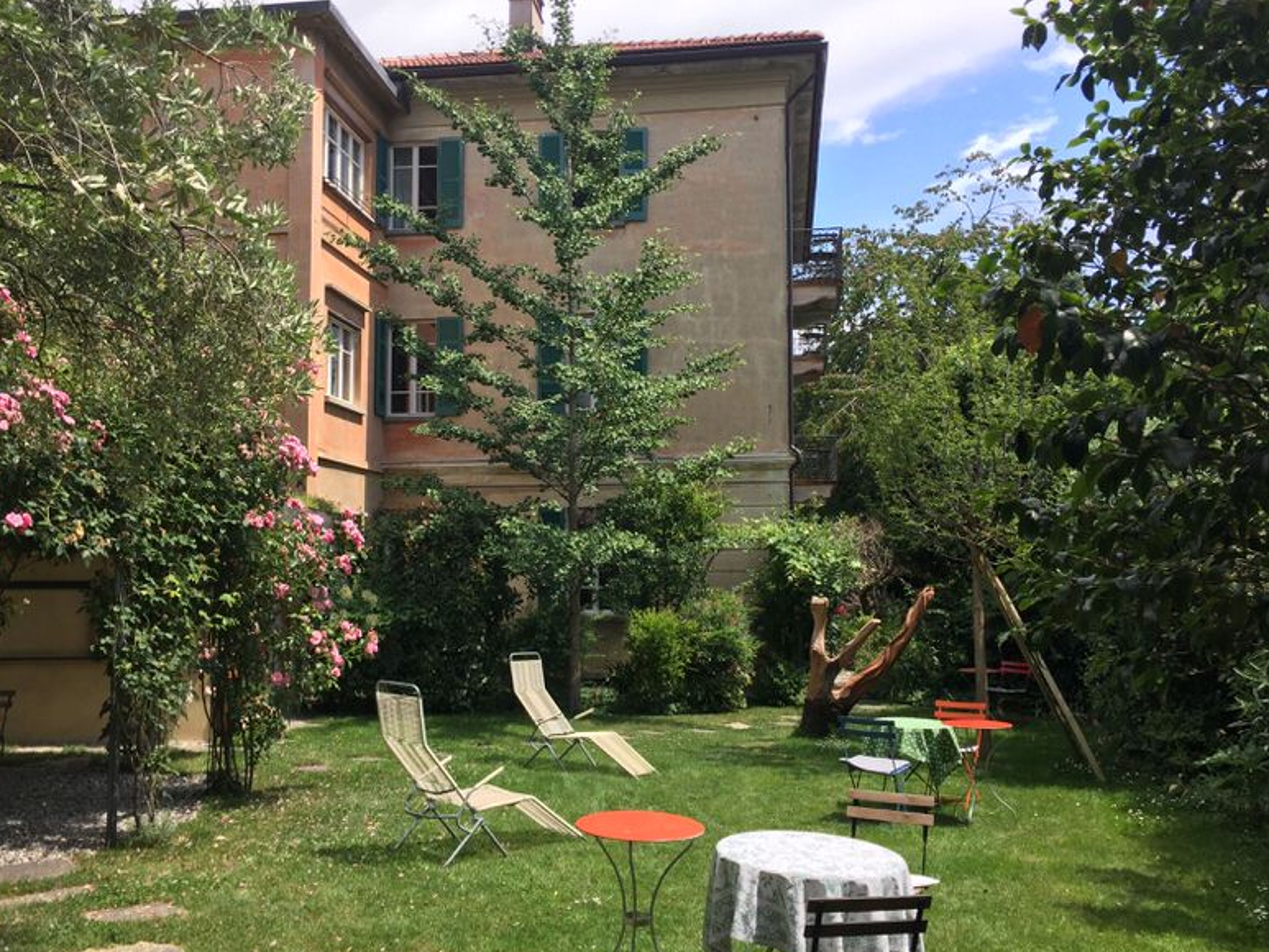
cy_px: 489
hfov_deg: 59.9
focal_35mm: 30
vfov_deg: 46.8
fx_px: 1100
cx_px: 614
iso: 32
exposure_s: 1/1014
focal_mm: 4.15
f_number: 2.2
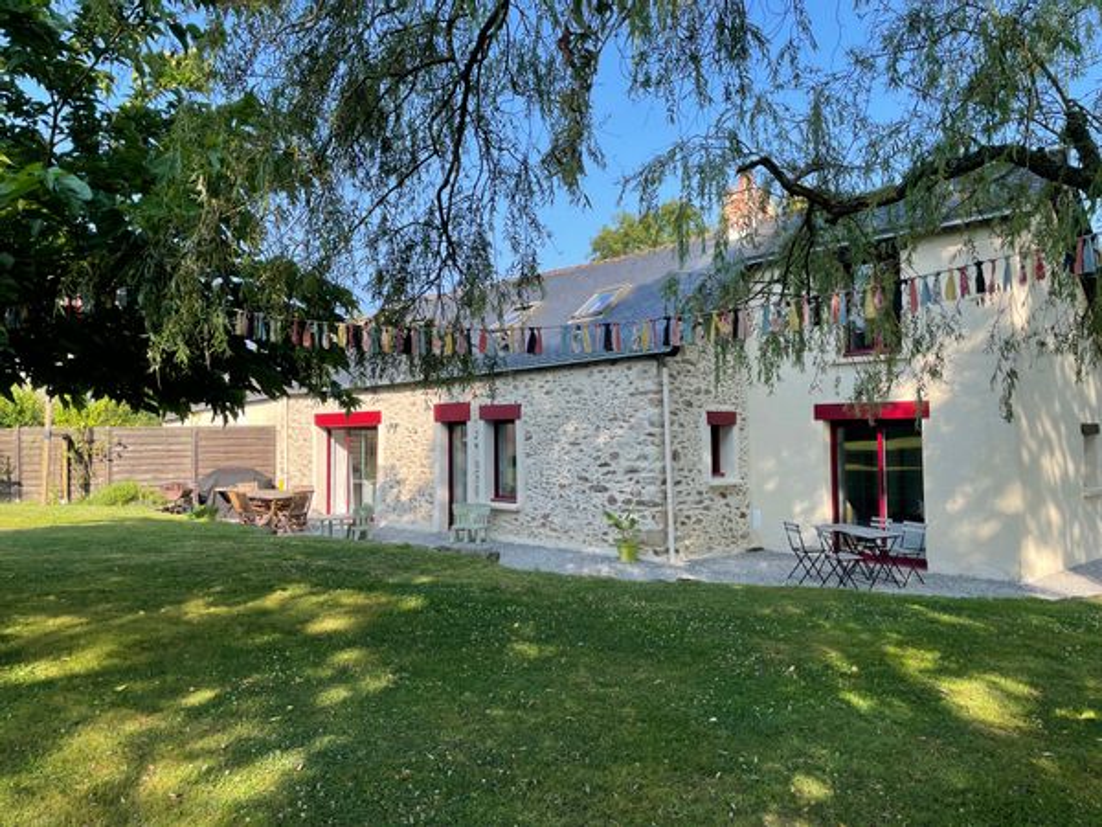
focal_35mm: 26
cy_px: 414
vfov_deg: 53.1
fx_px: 828
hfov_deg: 67.3
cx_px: 551
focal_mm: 4.2
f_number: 1.6
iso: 32
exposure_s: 1/1052
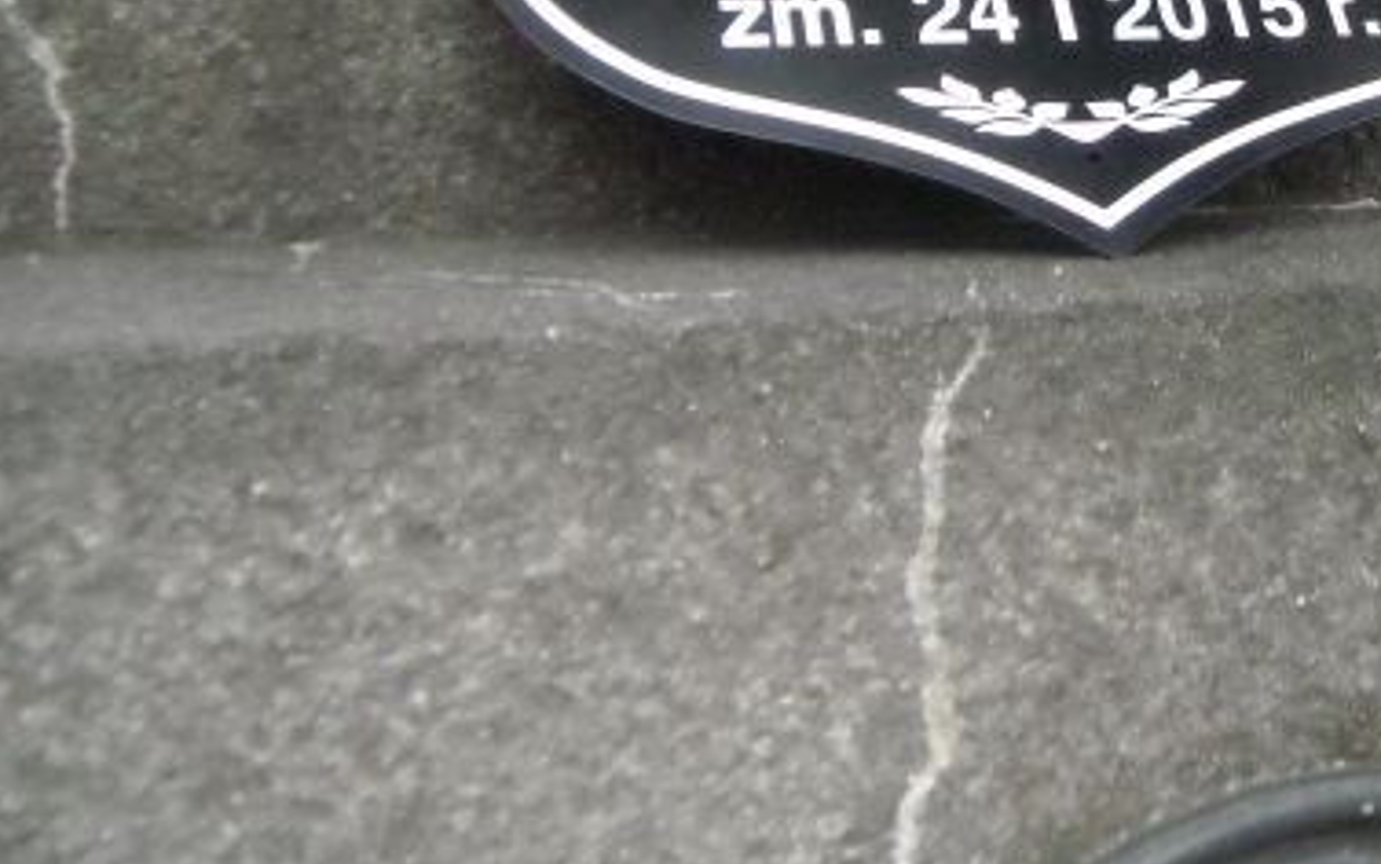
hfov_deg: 32.1
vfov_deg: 20.2
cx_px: 963
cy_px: 59
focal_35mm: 63
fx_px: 2372
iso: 766
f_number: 2.8
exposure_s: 1/228
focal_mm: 5.7
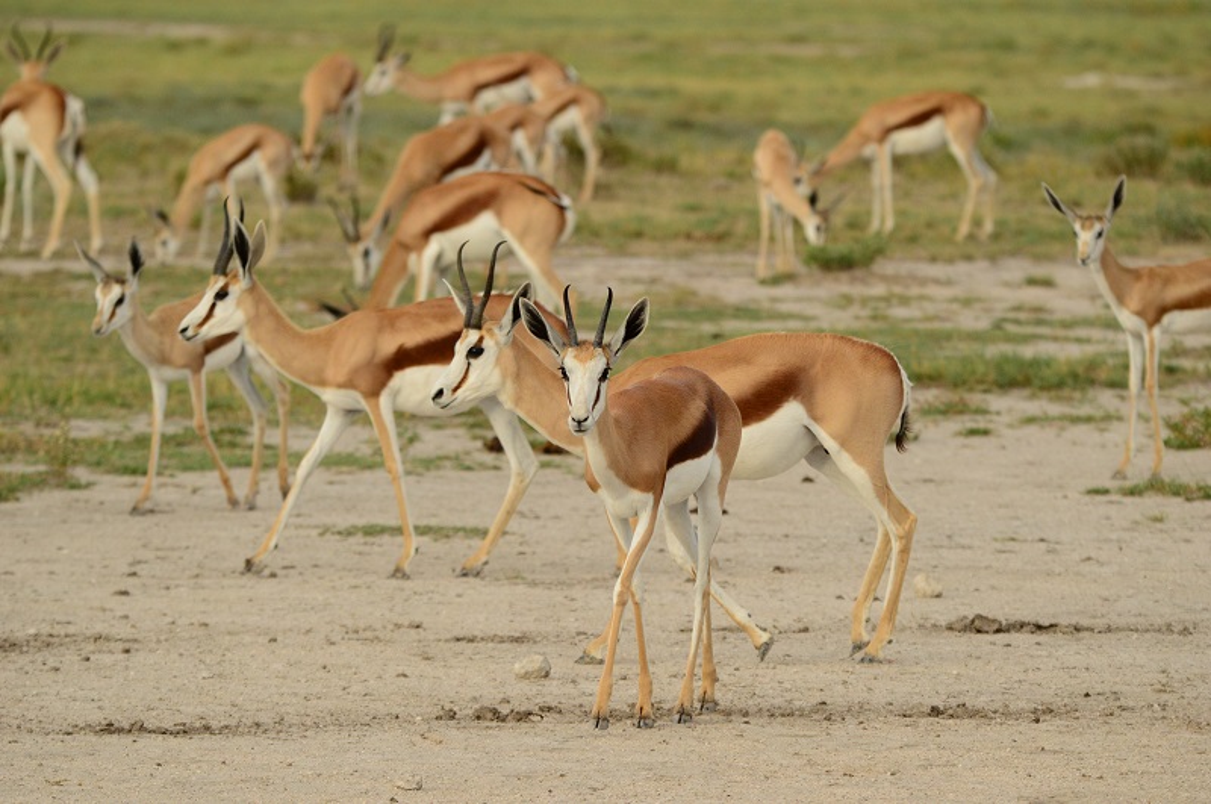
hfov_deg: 5.7
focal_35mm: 360
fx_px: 12093
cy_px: 402
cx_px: 606
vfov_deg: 3.8
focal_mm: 240
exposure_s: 1/1000
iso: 800
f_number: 6
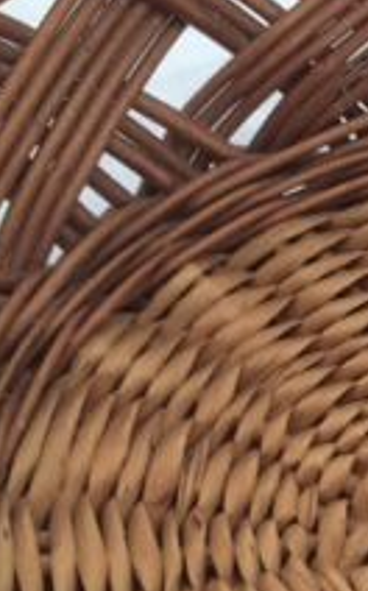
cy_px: 413
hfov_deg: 13.5
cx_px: 480
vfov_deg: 22.2
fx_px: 1496
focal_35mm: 93
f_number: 2.2
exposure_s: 1/50
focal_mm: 4.15
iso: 40
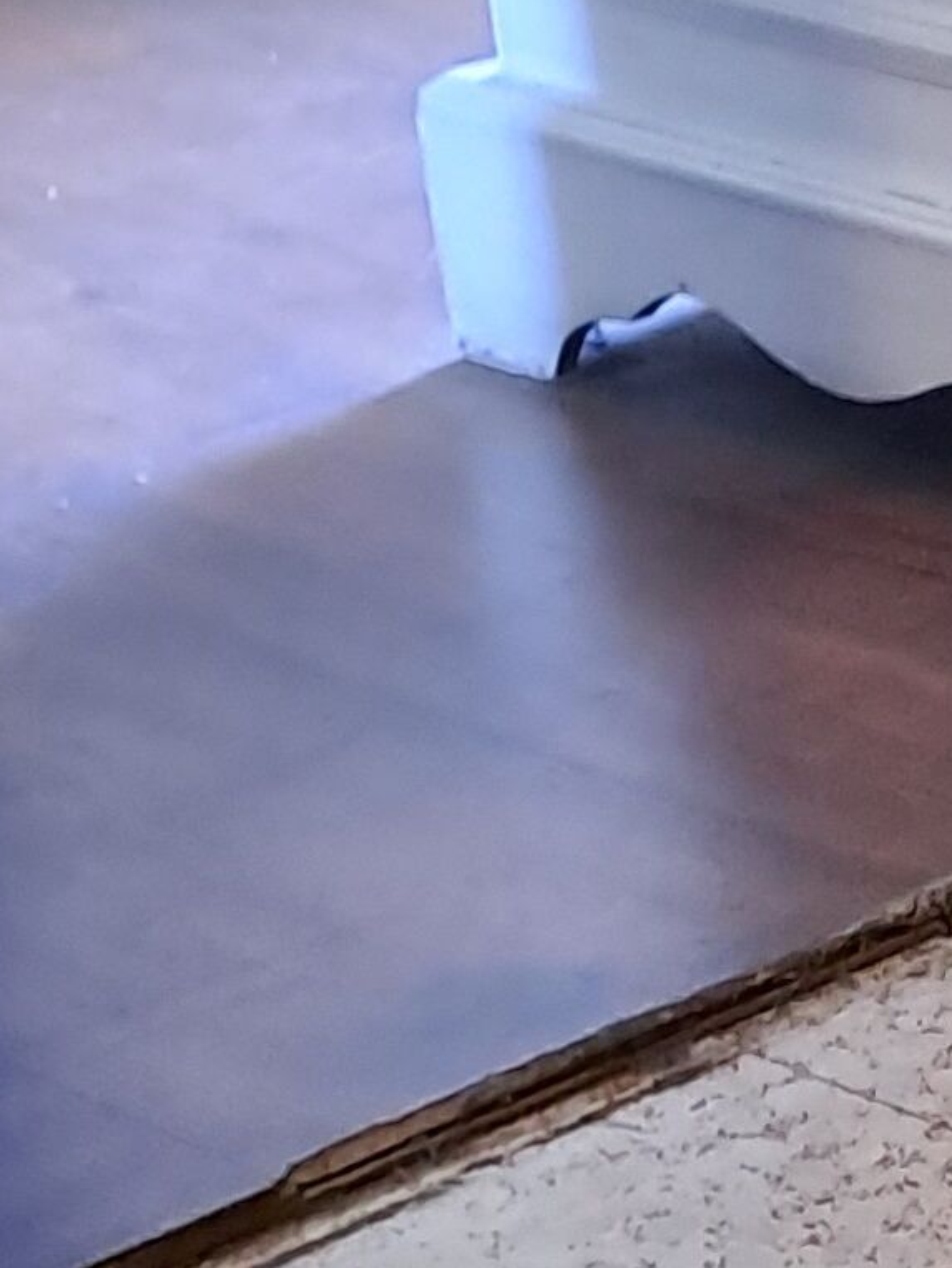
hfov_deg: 9.7
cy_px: 924
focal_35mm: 131
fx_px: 4800
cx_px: 2479
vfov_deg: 15.0
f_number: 1.8
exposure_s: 1/25
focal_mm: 4.65
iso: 400
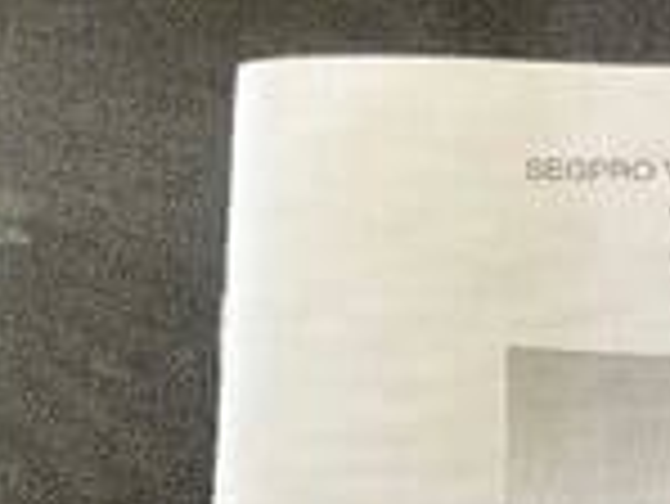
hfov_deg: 19.7
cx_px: 643
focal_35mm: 97
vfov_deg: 14.5
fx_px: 1879
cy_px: 691
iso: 64
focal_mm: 3
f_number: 1.8
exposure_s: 1/50
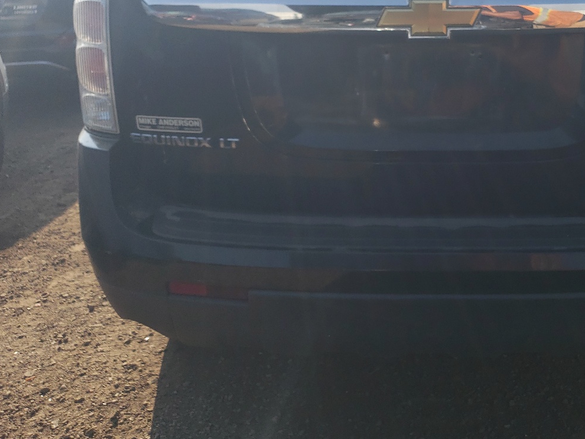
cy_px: 97
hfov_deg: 43.6
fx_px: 710
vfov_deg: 33.5
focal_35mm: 42
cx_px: 422
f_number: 1.5
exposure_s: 1/2500
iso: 50
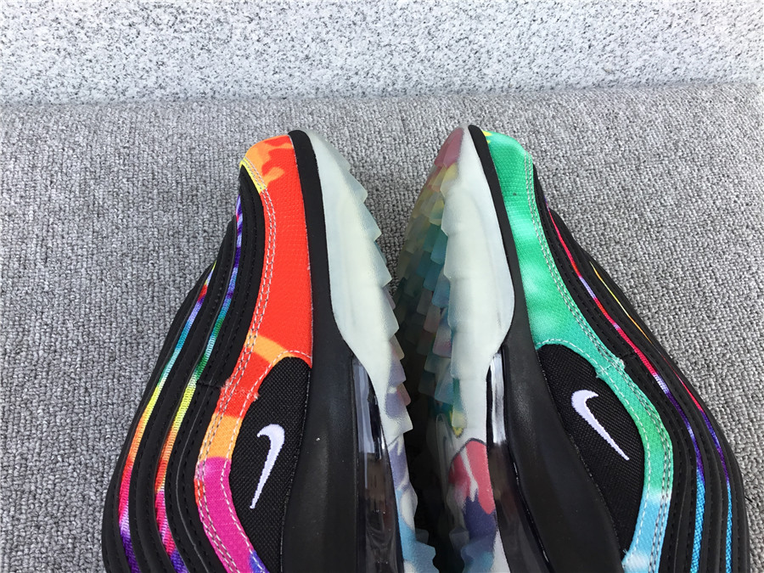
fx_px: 684
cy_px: 286
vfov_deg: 45.4
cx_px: 382
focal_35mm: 31
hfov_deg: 58.4
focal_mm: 3.3
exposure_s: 1/271
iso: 25
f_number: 2.4
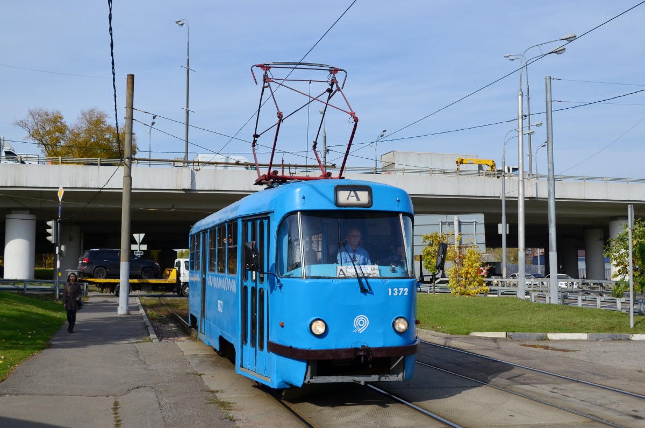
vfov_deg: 34.1
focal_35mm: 39
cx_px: 322
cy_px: 214
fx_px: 697
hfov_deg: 49.6
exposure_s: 1/1000
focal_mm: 26
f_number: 8
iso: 200
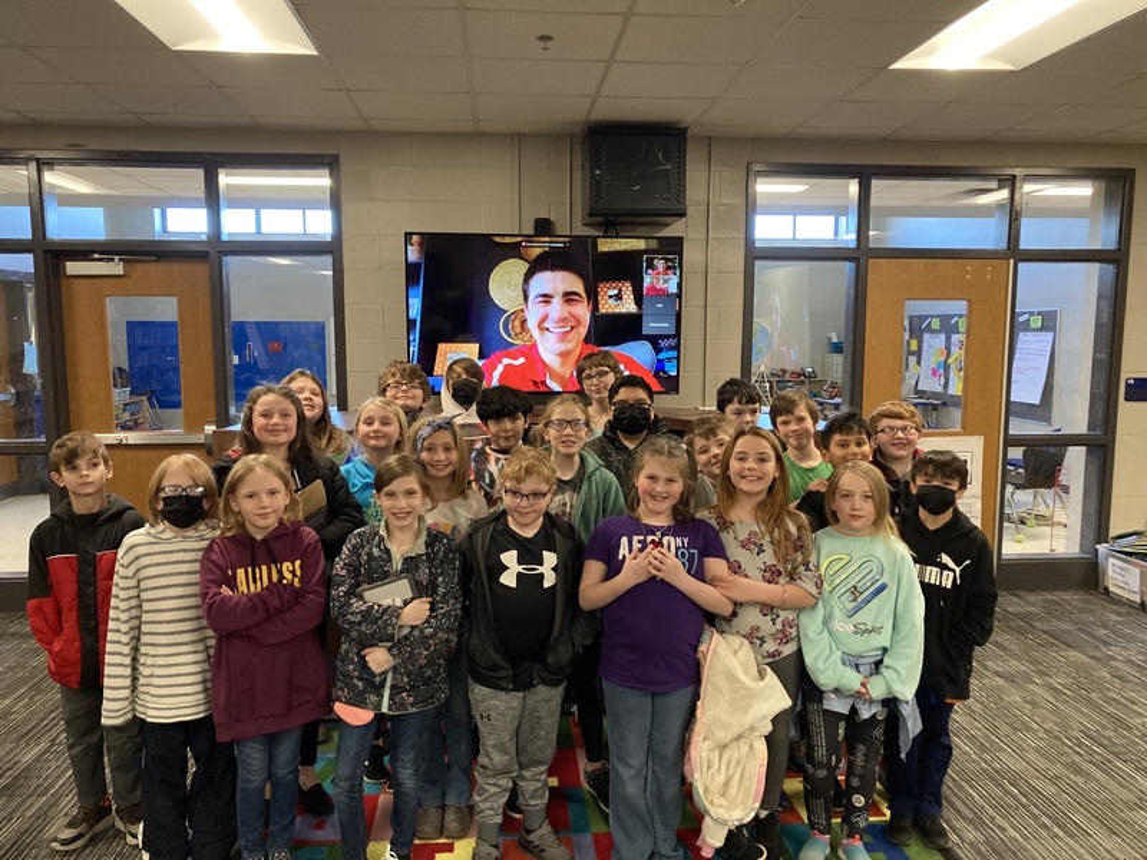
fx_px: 928
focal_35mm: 28
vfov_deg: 49.7
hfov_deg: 63.4
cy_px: 430
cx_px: 574
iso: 320
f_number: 1.8
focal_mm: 3.99
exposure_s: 1/49
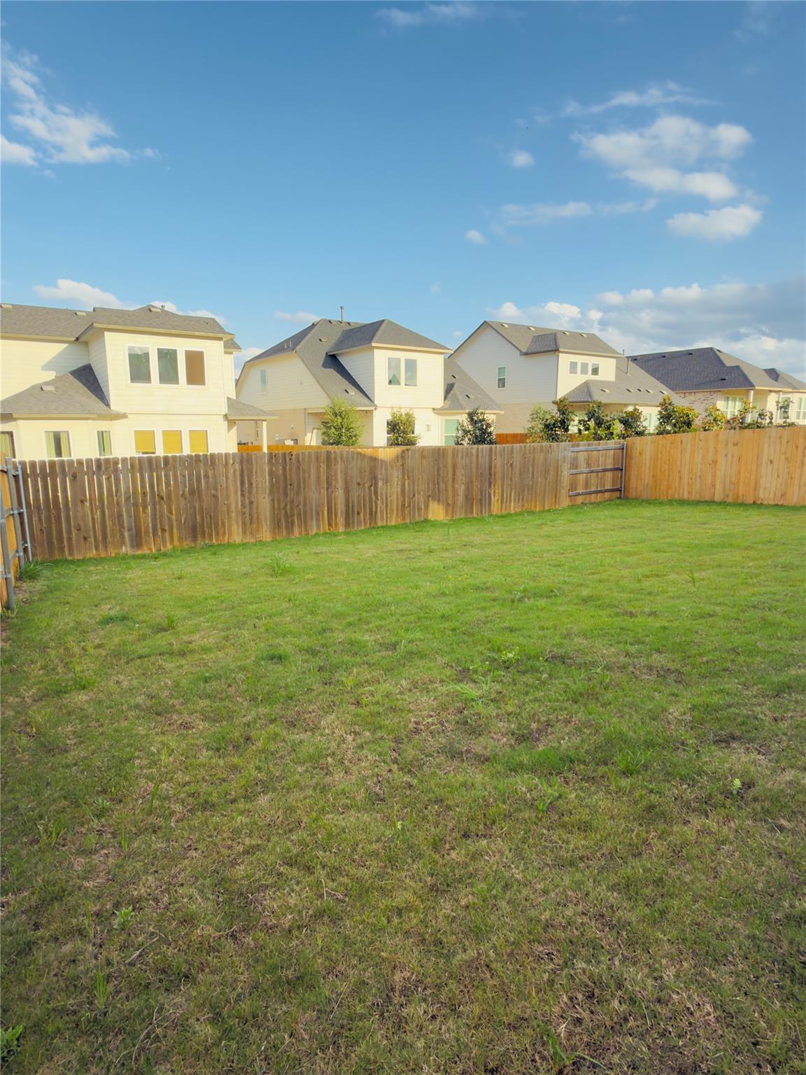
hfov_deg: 68.7
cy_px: 538
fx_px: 590
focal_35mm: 19
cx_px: 403
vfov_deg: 84.7
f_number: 2.2
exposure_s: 1/391
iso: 25
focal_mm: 2.22
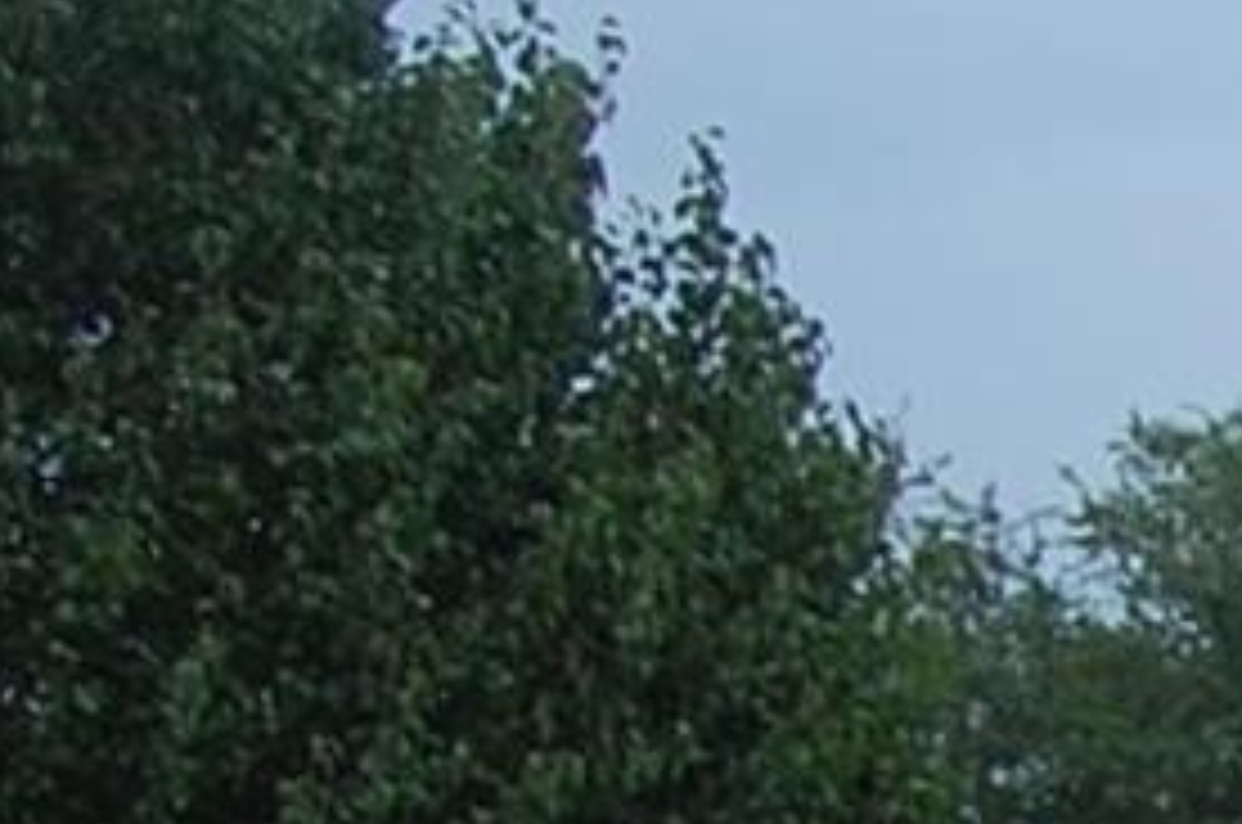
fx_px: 6888
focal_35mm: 200
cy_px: 2096
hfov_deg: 8.7
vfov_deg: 6.5
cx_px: 3645
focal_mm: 18
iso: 200
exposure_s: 1/200
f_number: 7.1
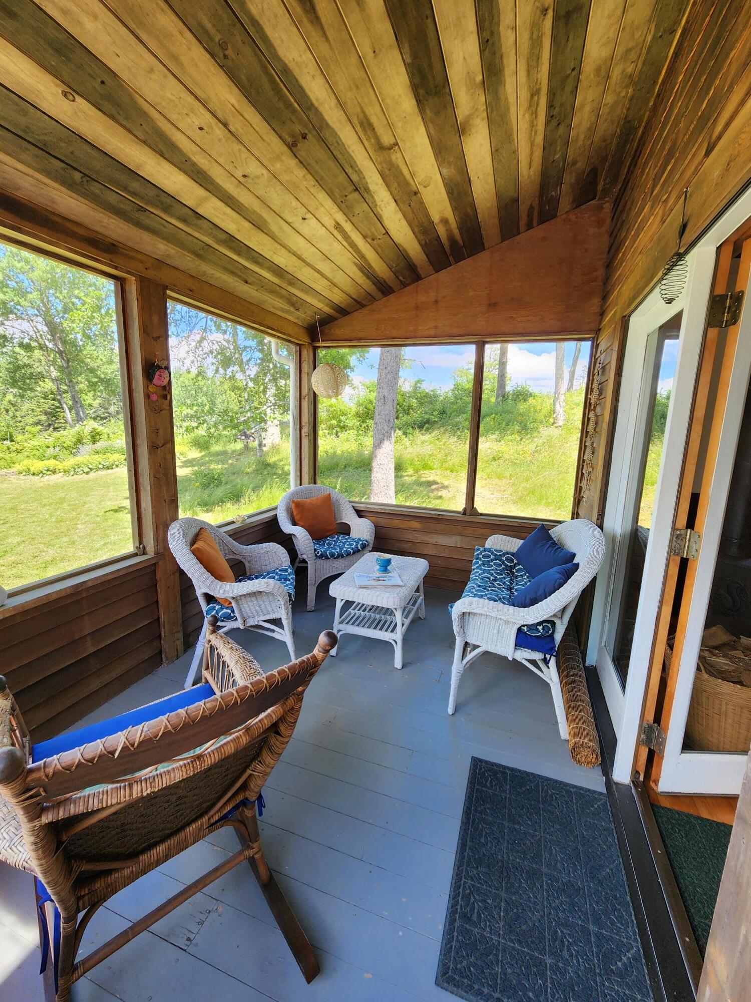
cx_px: 376
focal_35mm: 13
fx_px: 376
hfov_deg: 89.9
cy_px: 501
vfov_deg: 106.2
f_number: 2.2
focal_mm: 2.2
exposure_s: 1/120
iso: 64
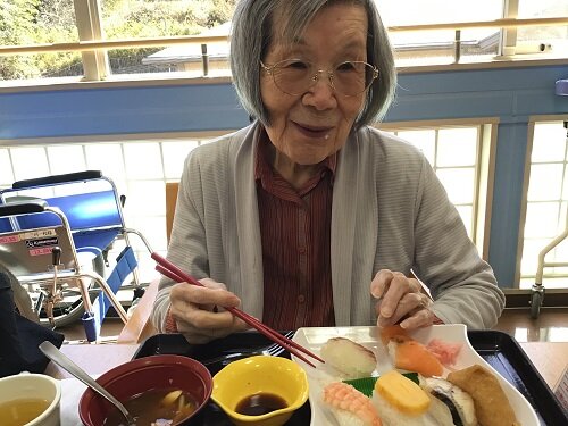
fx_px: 509
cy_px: 213
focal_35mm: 31
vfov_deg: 45.4
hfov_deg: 58.4
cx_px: 284
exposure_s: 1/40
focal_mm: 3.3
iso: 25
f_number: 2.4
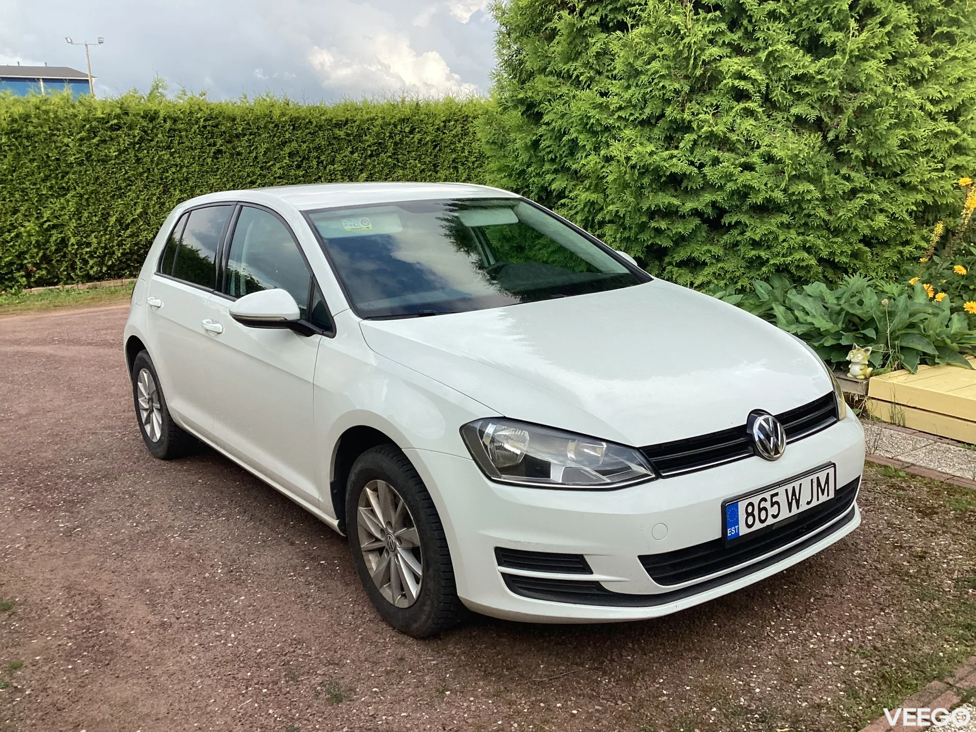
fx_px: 874
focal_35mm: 31
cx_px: 488
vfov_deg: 45.4
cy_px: 366
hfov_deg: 58.4
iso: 25
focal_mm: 3.3
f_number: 2.4
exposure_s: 1/578
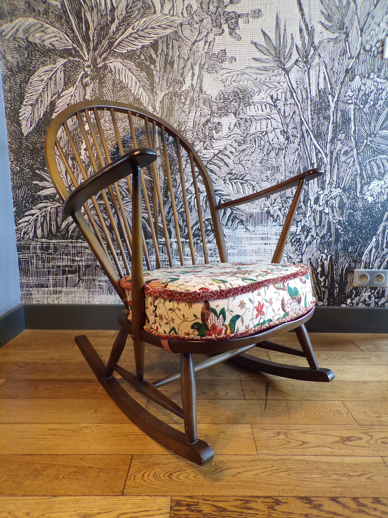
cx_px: 194
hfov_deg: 56.8
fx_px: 359
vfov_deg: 71.6
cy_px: 259
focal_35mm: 24
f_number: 3
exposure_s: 1/17
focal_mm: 4.3
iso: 269
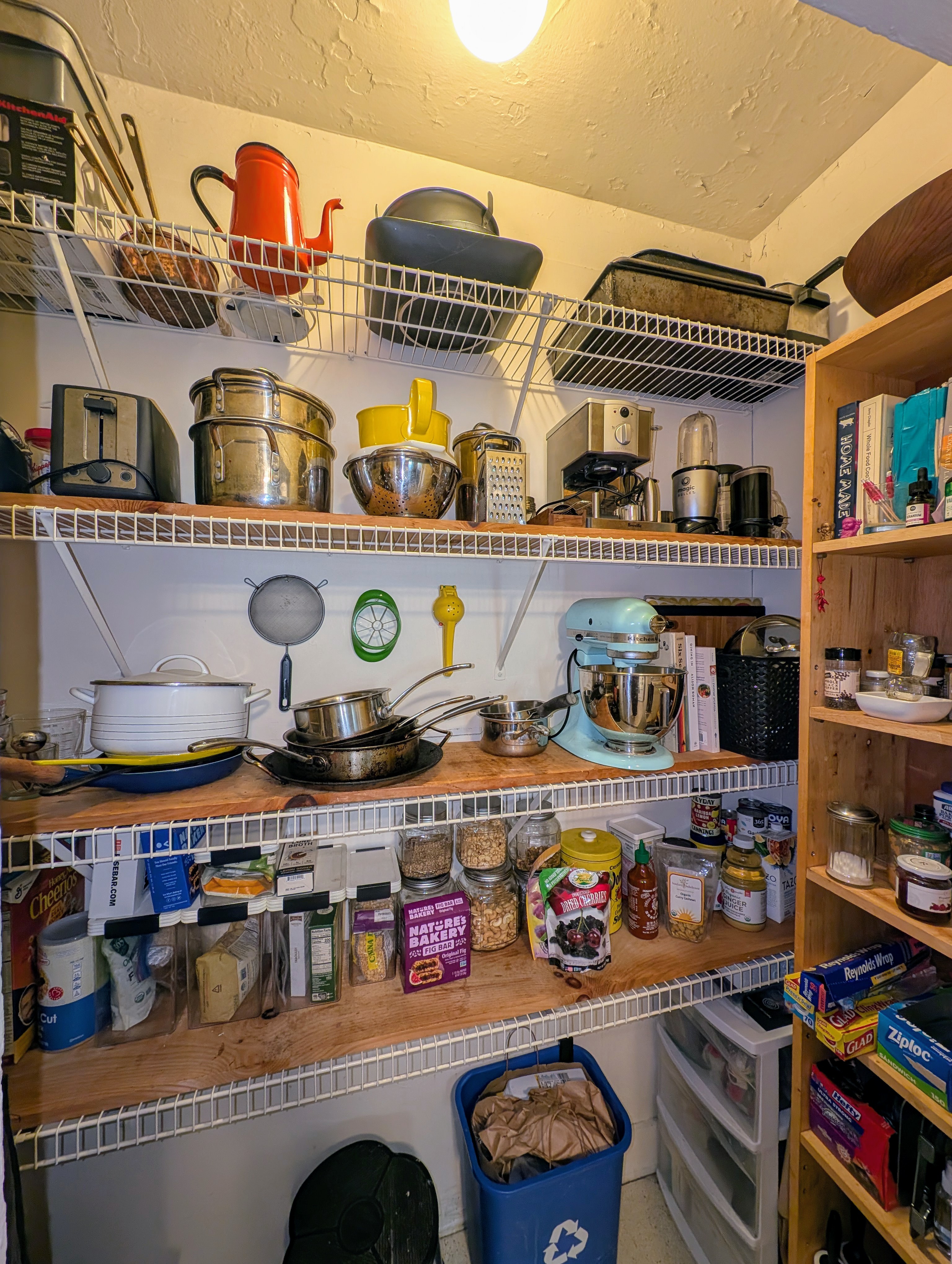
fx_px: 439
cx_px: 476
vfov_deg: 110.5
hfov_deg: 94.6
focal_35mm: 12
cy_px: 632
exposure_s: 1/60
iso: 110
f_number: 1.95
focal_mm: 2.23
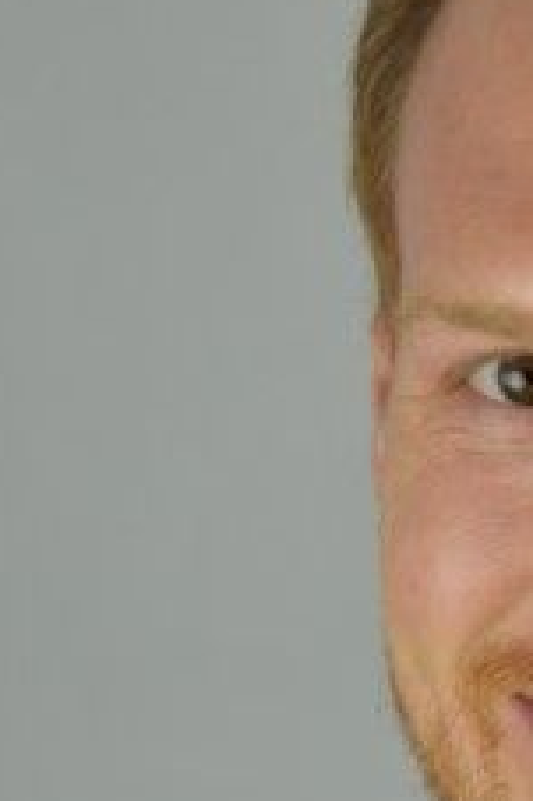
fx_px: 4848
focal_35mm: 218
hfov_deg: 6.2
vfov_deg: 9.3
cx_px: 745
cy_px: 933
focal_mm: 66
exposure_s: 1/250
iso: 450
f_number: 4
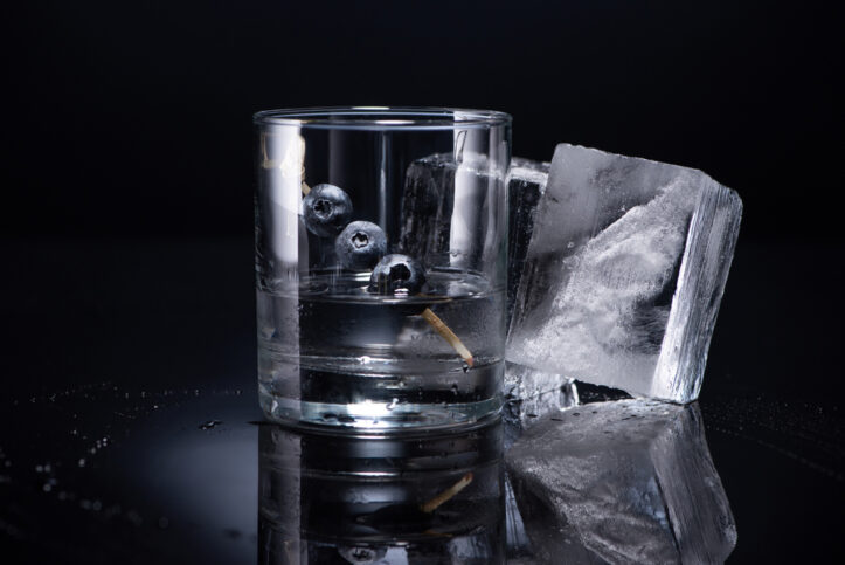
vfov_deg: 13.1
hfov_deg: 19.4
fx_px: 2466
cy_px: 282
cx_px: 422
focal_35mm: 105
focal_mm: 105
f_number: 9
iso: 200
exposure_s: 1/160
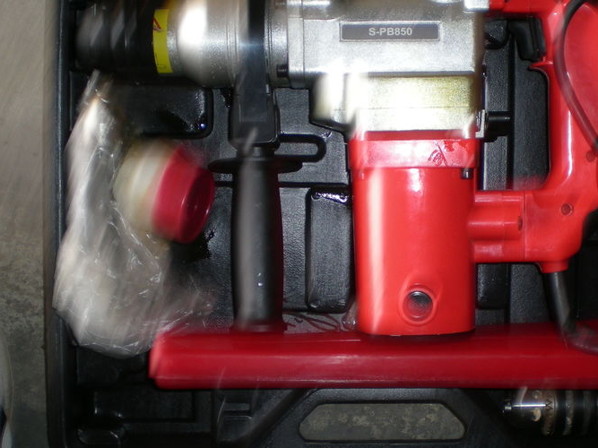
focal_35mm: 57
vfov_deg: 25.6
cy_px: 237
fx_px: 985
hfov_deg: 33.3
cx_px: 421
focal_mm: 6.3
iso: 50
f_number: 3.1
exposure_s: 1/30.1
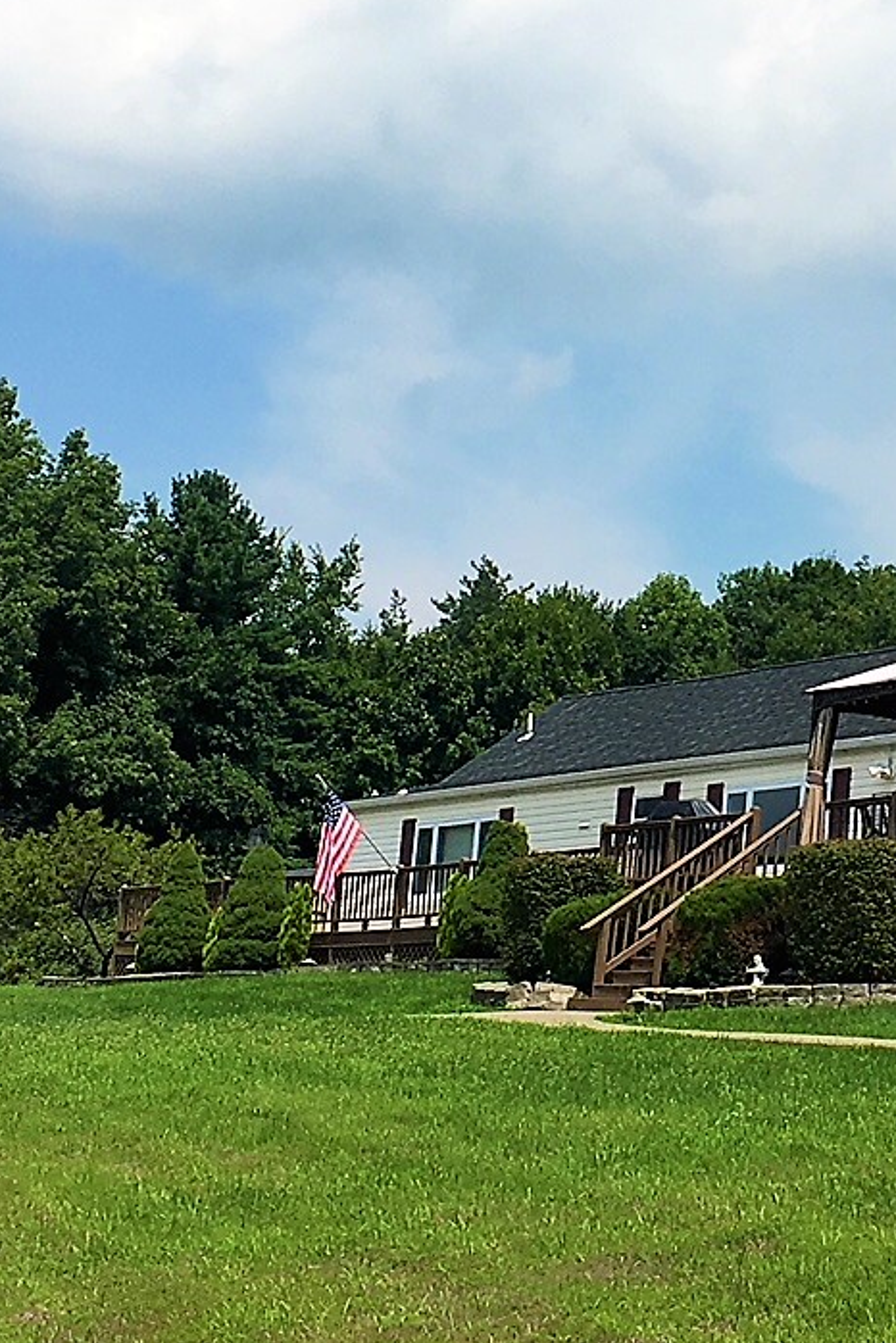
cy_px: 609
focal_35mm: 87
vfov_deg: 23.4
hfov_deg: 15.4
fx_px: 3248
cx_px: 881
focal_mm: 4.15
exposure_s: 1/2331
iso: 25
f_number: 2.2
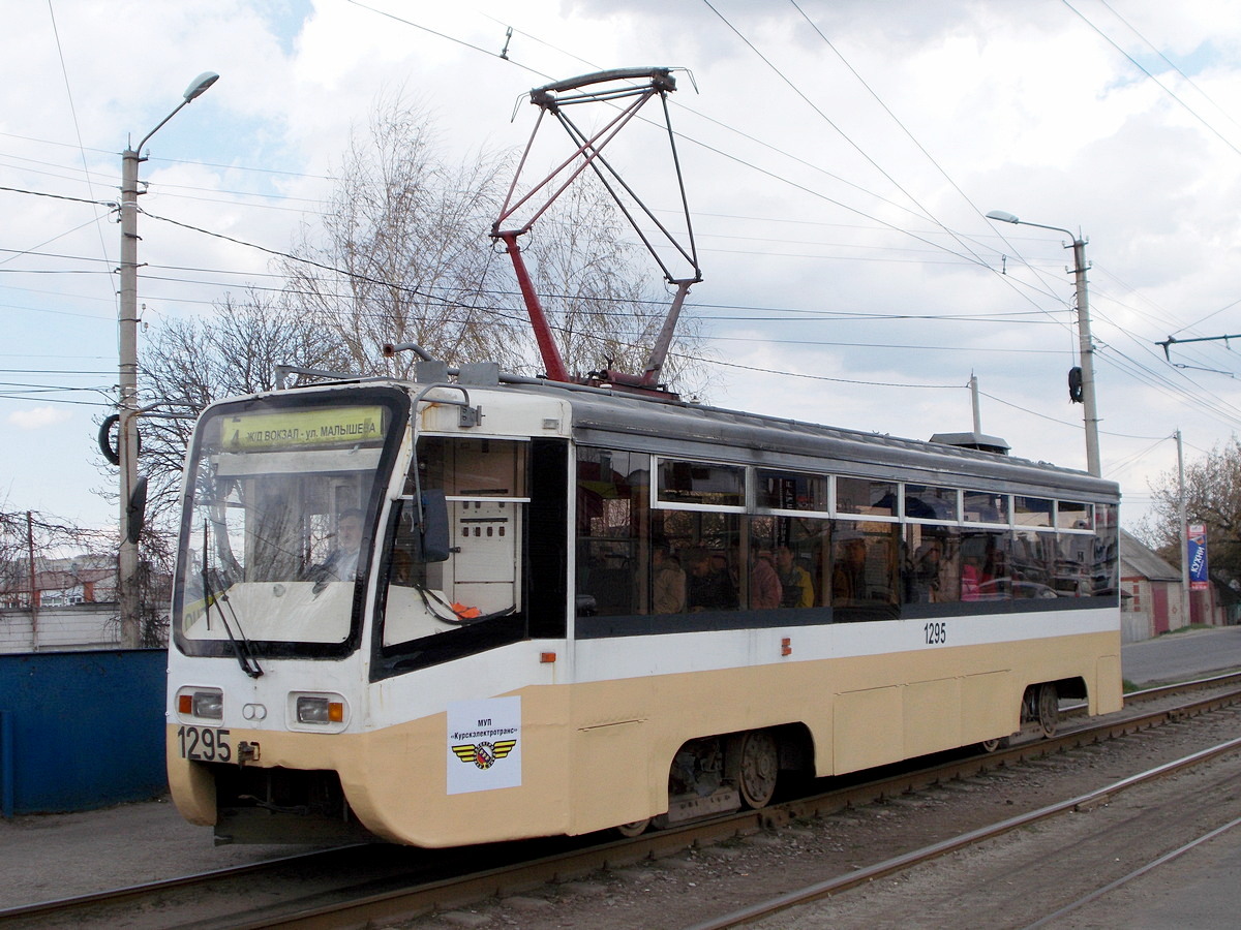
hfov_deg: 38.2
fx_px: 1793
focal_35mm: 50
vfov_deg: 29.1
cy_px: 465
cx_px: 620
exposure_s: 1/400
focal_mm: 9
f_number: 4.5
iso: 80
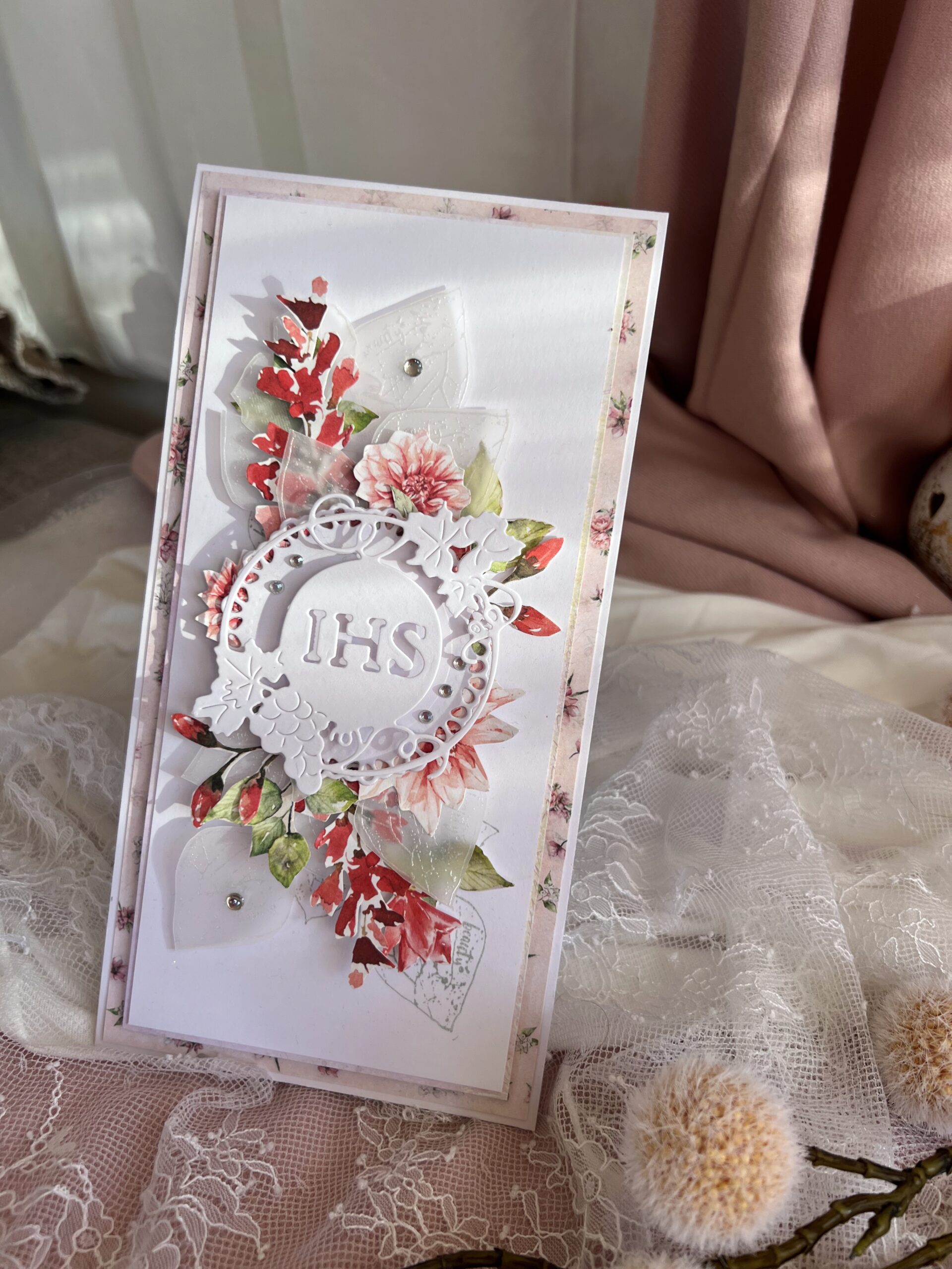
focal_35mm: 26
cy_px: 634
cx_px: 476
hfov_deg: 53.1
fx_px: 953
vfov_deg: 67.3
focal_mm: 5.7
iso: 32
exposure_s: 1/121
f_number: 1.5
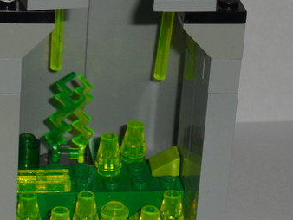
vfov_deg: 9.9
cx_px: 61
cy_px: 16
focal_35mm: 149
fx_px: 1262
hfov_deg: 13.2
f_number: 14.1
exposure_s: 1/60
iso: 100
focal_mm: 11.2
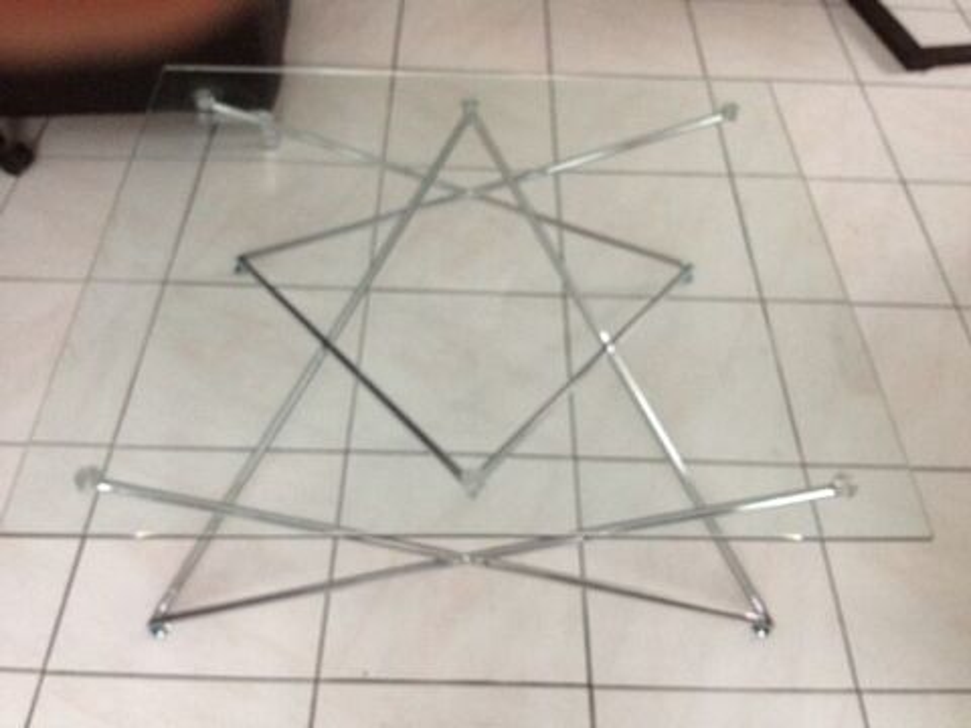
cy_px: 364
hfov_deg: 52.6
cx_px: 486
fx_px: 982
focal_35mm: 35
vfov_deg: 40.7
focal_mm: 4.28
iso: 250
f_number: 2.4
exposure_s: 1/20
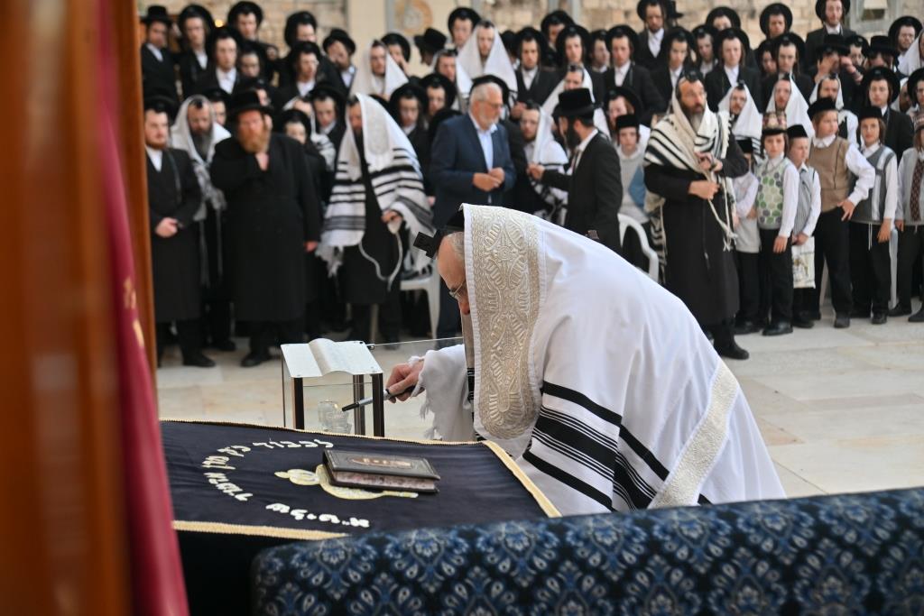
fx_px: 1335
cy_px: 308
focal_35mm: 52
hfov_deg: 38.2
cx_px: 462
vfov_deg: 26.0
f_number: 4
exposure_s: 1/250
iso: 200
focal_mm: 52
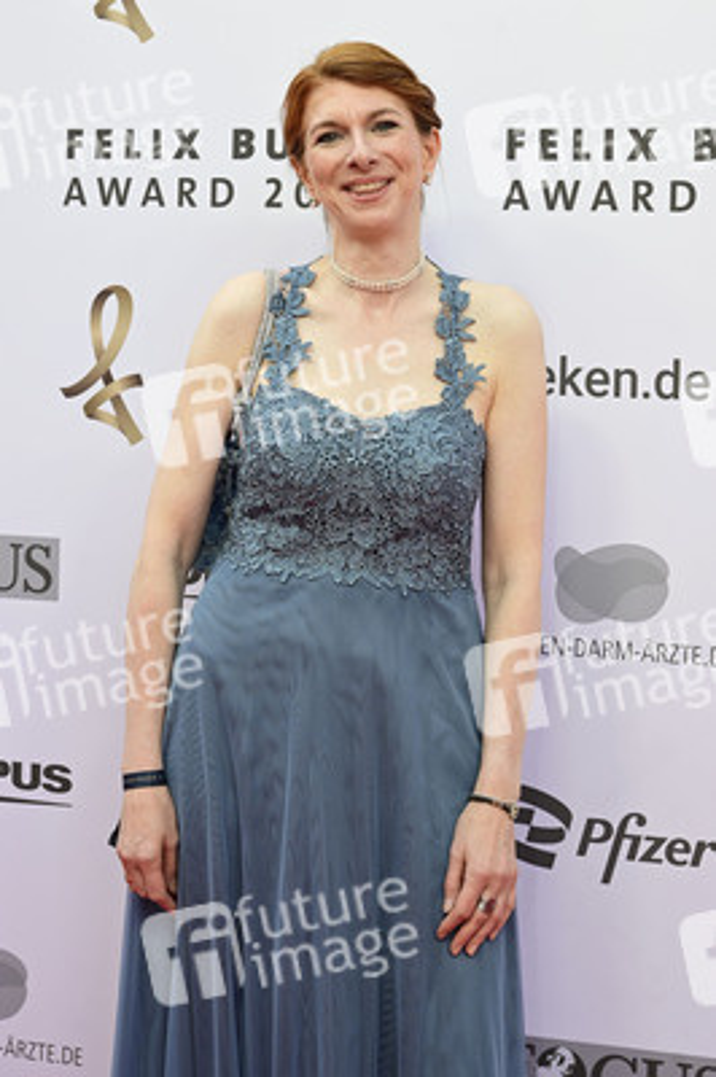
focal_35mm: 50
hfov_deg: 26.9
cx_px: 358
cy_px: 538
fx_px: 1494
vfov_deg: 39.6
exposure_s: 1/200
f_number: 7.1
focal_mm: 50
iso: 320
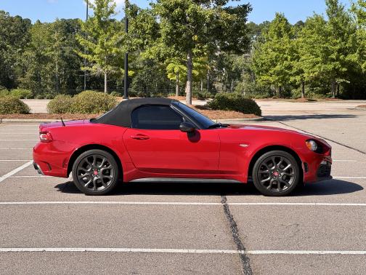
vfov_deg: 19.1
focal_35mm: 77
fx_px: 814
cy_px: 138
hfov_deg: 25.3
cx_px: 183
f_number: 2.8
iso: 25
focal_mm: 9
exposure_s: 1/595
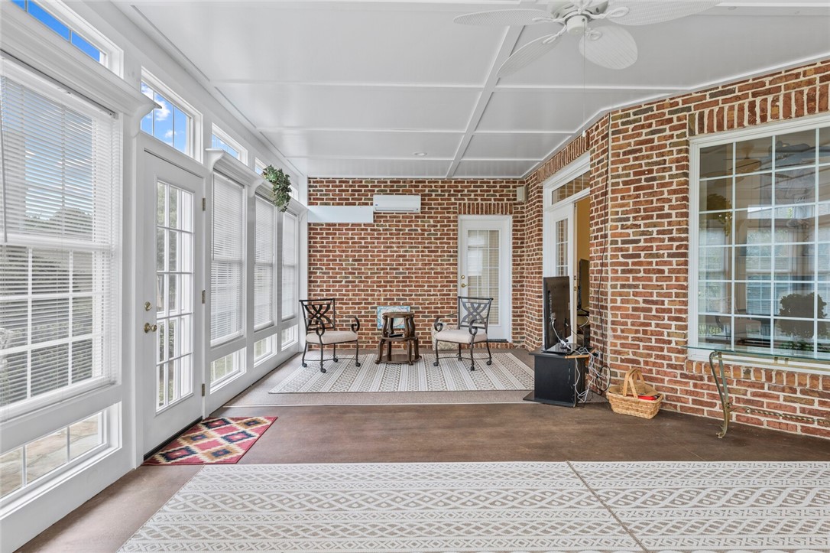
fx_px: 461
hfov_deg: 84.0
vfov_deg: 61.9
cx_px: 415
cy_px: 276
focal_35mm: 20
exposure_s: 1/30
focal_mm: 20
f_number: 5
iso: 400
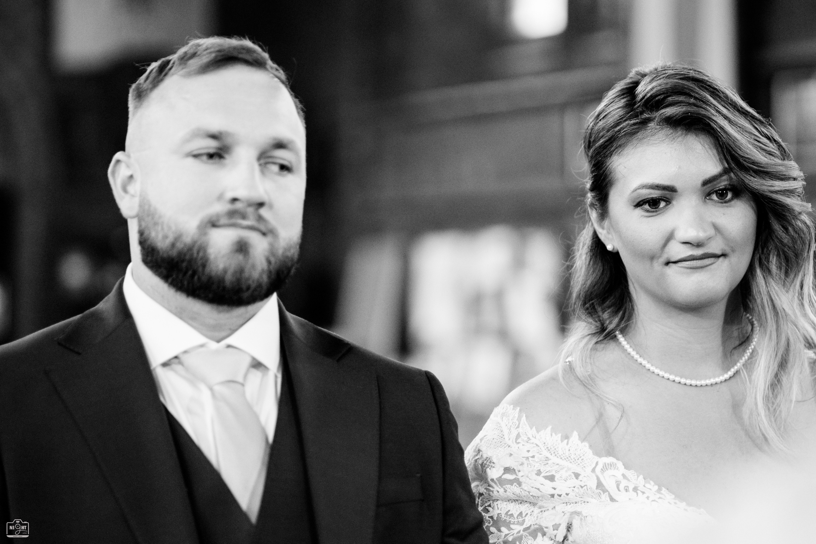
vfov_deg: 10.8
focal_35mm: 127
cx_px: 408
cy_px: 272
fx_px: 2879
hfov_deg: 16.1
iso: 1600
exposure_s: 1/250
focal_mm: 85
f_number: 1.8
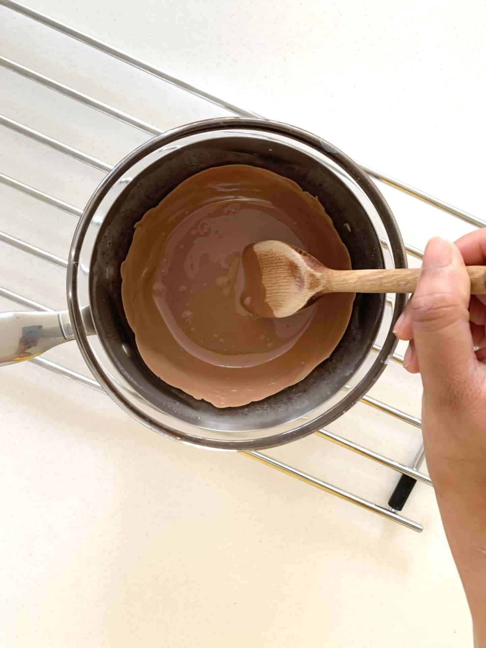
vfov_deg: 67.3
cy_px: 324
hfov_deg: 53.1
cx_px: 243
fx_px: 487
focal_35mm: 26
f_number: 1.8
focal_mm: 4.25
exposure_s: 1/60
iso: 100
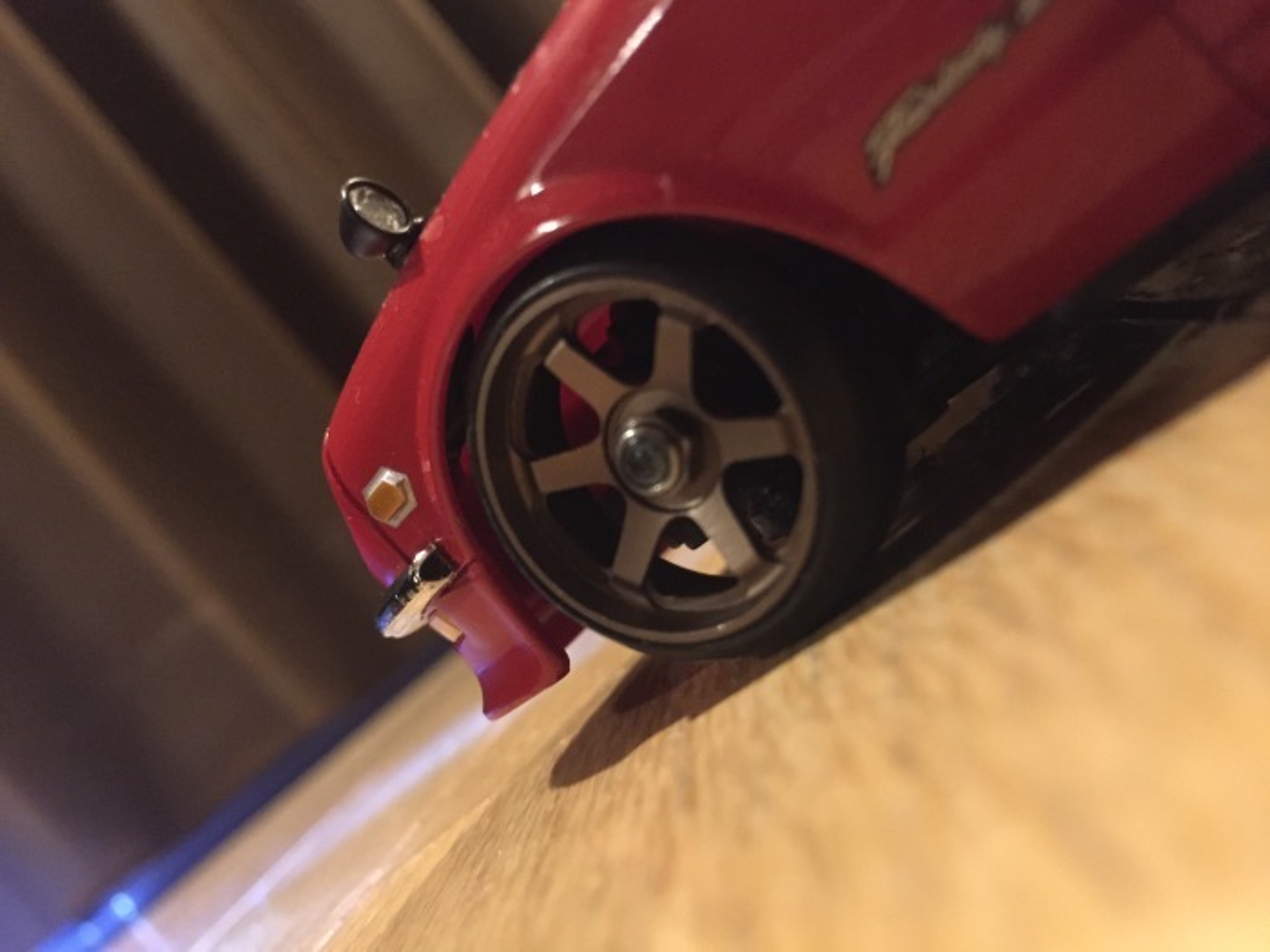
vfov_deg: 48.2
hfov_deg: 61.7
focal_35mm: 29
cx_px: 635
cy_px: 476
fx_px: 1064
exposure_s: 1/17
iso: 800
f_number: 2.2
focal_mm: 4.15
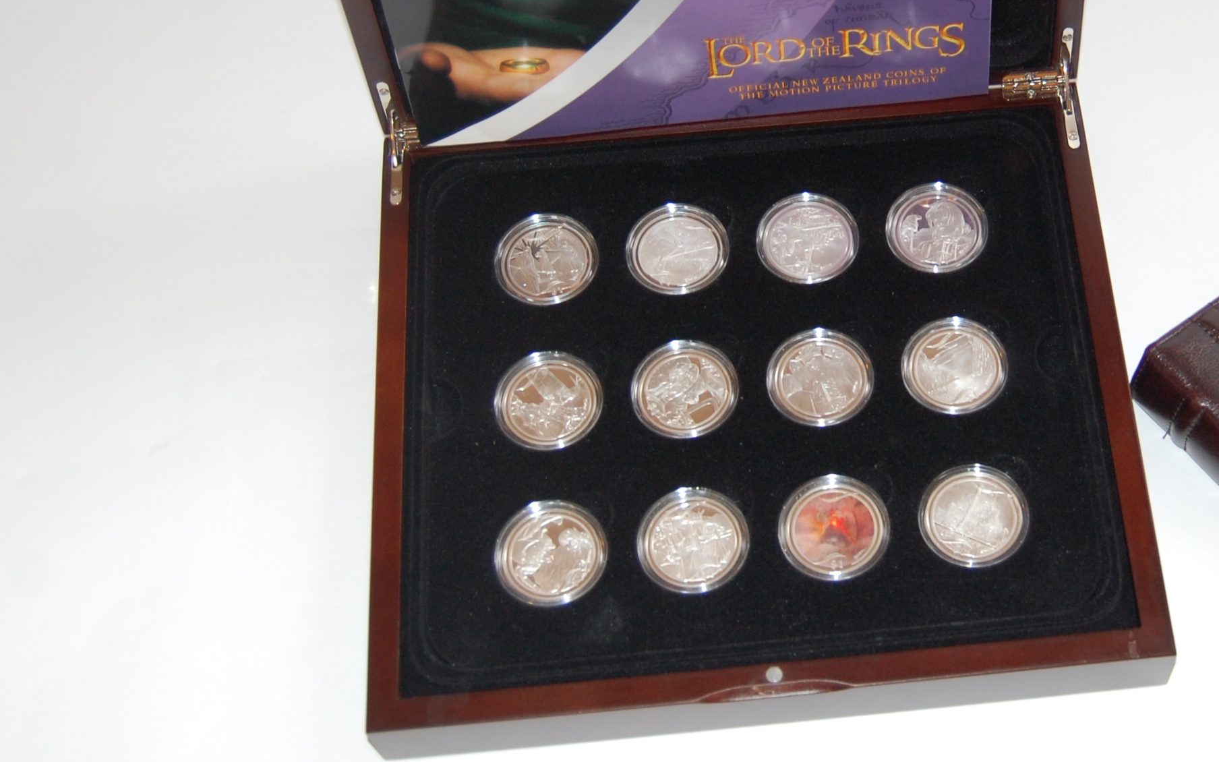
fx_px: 2027
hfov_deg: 32.9
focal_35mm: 61
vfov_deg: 21.1
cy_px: 209
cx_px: 895
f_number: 4
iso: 400
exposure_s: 1/60
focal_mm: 24
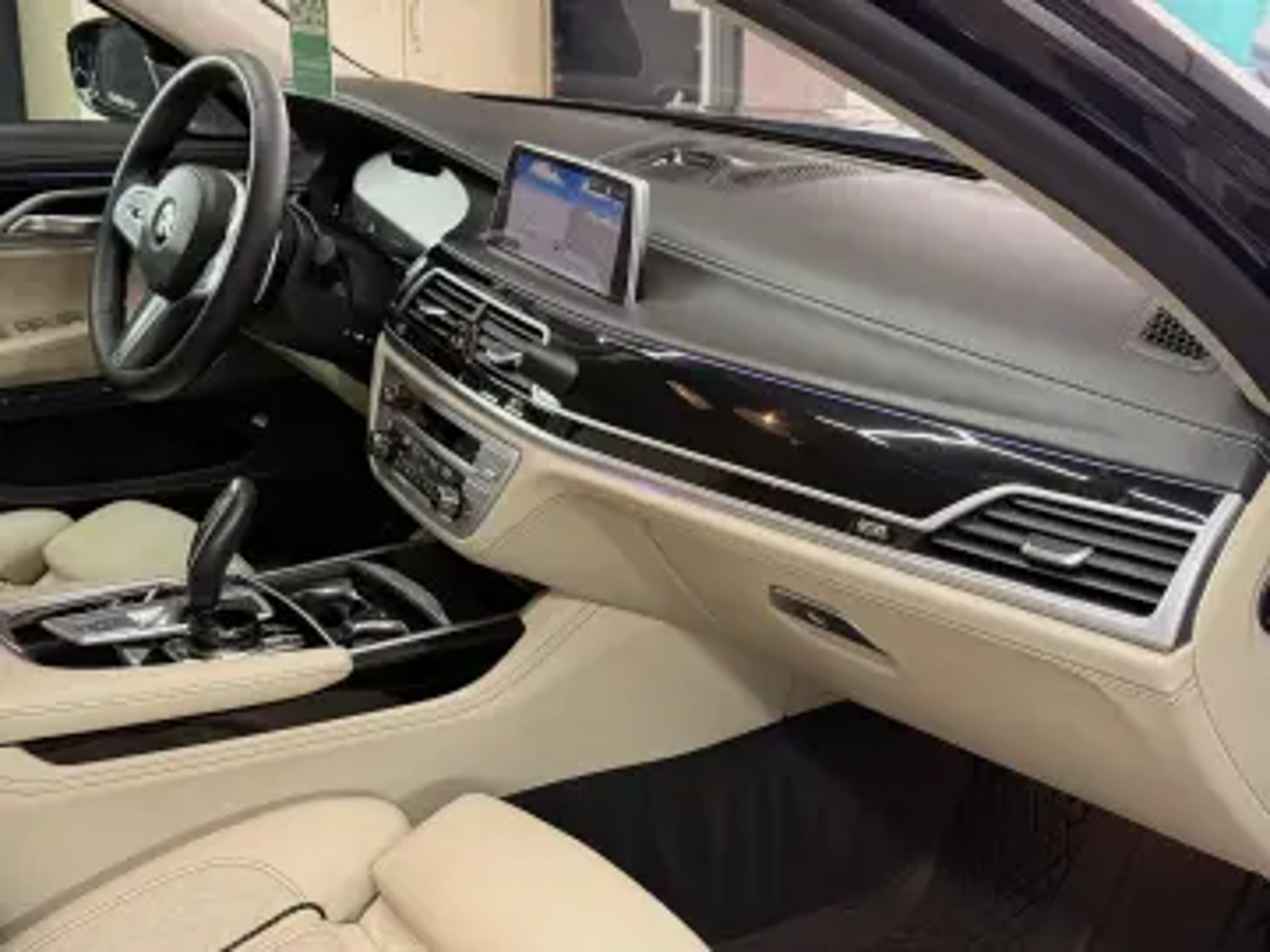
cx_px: 635
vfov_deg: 30.3
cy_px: 476
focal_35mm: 48
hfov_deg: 39.7
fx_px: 1761
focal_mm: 6.76
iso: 160
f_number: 1.78
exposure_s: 1/50
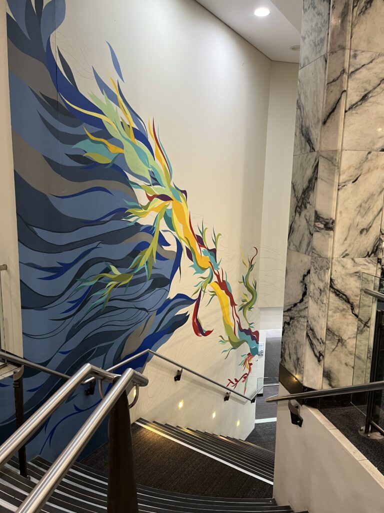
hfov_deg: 53.1
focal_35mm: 26
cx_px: 192
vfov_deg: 67.3
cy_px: 256
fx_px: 385
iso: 100
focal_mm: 5.1
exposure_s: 1/50
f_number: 1.6
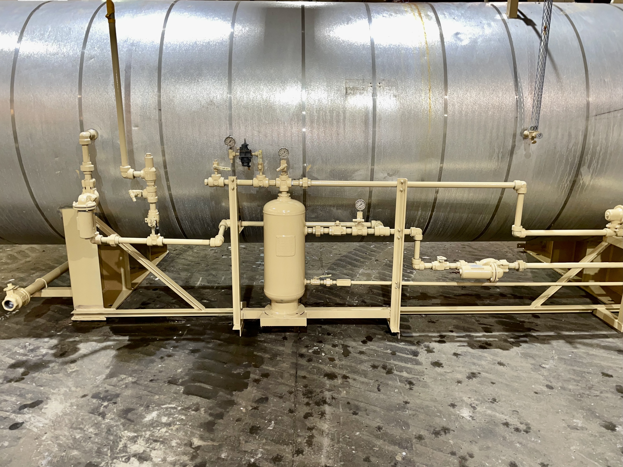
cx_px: 312
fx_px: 468
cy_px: 234
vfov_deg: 53.1
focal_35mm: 26
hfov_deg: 67.3
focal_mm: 4.2
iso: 50
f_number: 1.6
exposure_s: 1/15
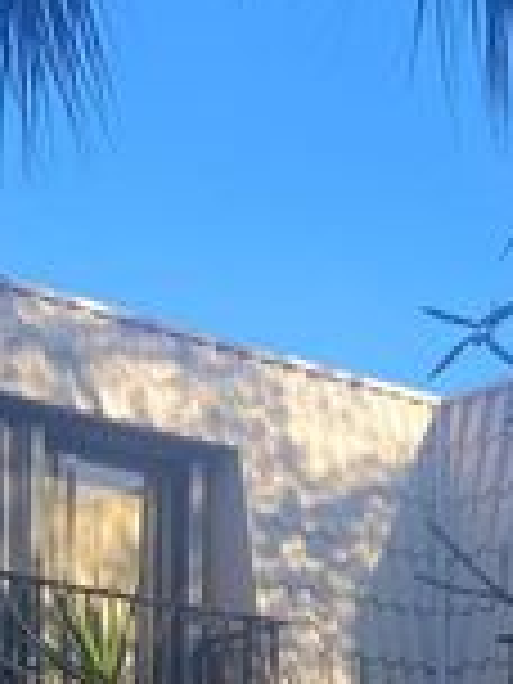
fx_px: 2253
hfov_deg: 13.0
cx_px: 135
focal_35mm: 114
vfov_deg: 16.1
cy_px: 970
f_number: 1.8
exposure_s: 1/613
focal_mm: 4.25
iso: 32
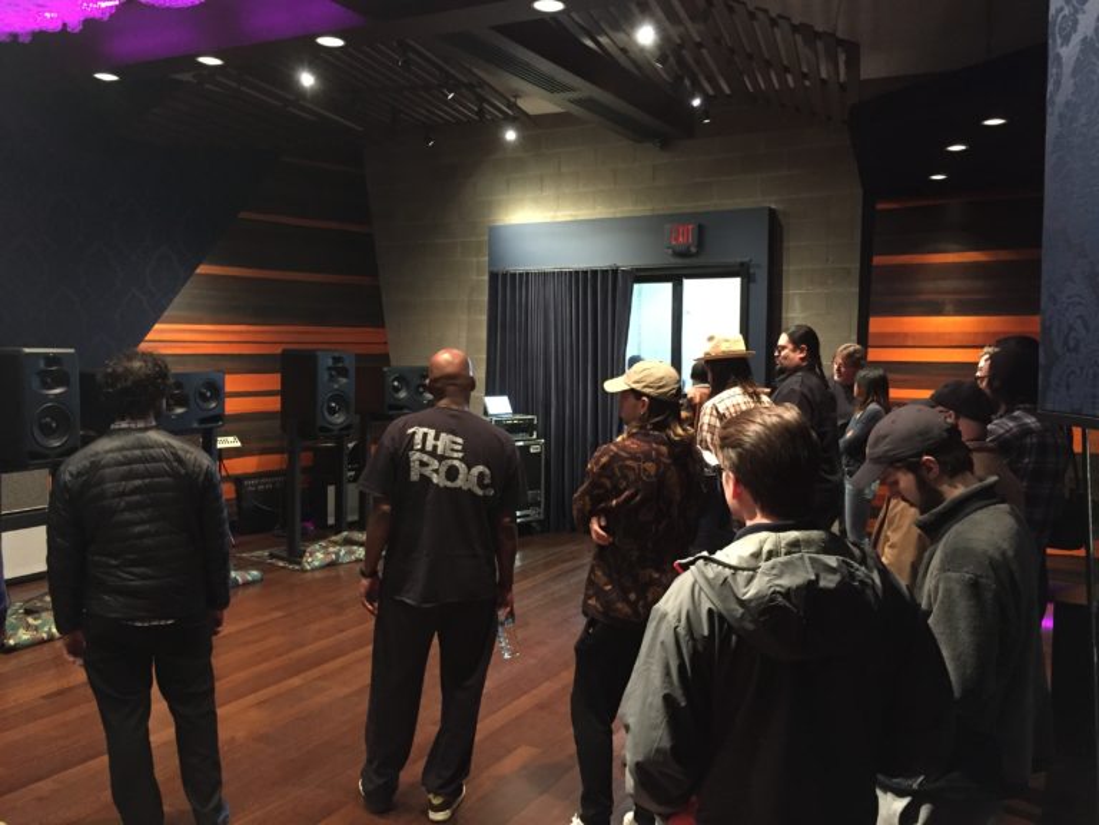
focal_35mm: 29
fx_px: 921
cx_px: 550
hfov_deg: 61.7
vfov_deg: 48.2
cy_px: 412
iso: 250
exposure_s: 1/15
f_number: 2.2
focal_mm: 4.15
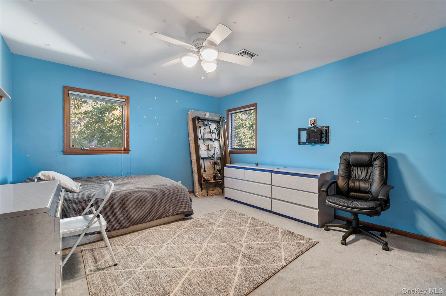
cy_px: 148
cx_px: 223
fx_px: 186
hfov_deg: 100.4
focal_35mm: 15
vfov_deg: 77.2
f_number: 8
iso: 500
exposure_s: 1/1.67
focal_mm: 15
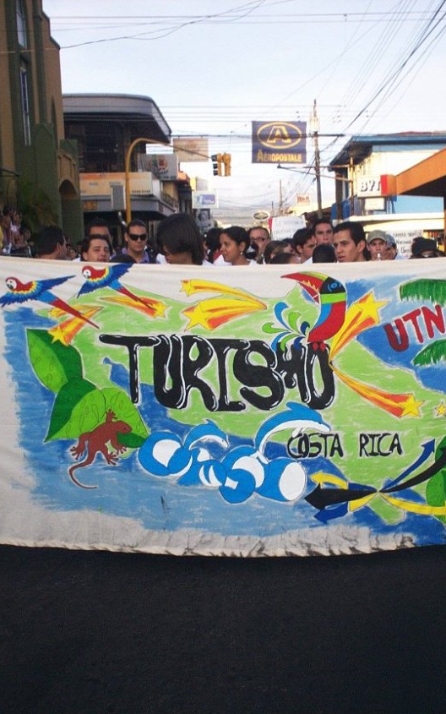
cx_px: 291
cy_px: 357
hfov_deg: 25.2
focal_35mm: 51
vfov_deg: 39.6
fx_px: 992
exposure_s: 1/120
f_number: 4.5
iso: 100
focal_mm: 6
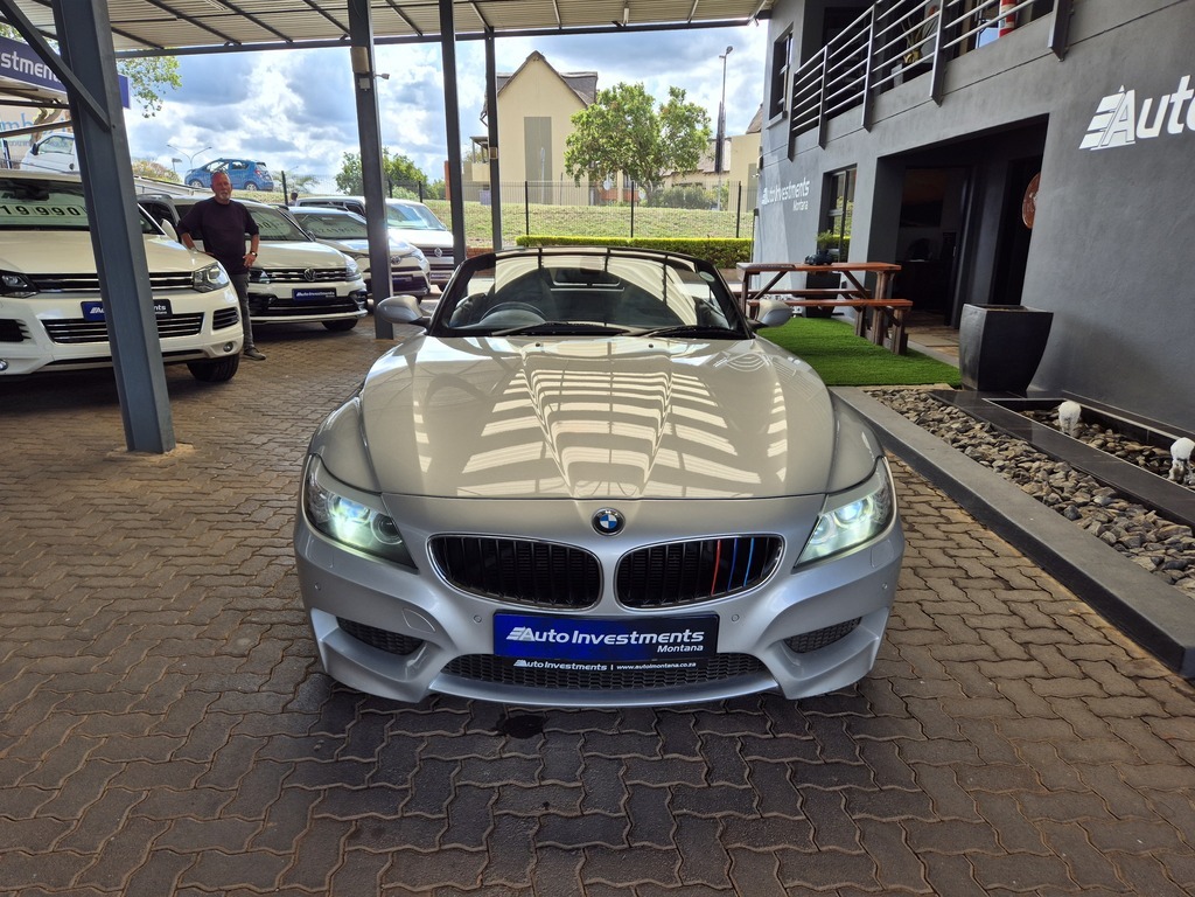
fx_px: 794
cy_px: 448
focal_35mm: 23
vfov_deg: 58.9
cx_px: 598
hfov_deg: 73.9
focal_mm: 5.4
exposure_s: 1/870
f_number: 1.8
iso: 25
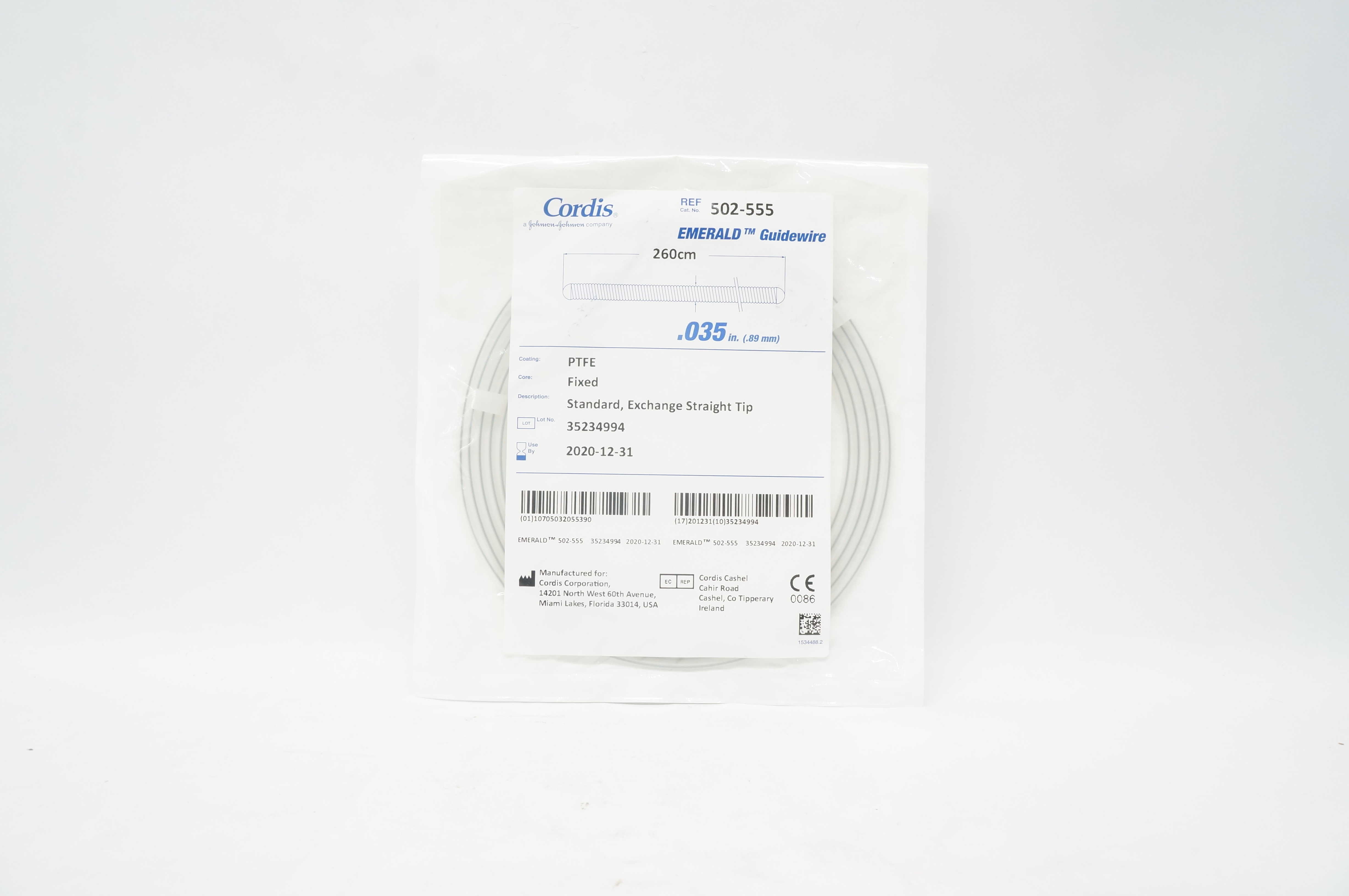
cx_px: 674
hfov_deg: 67.4
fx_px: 1011
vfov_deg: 47.8
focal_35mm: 27
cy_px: 448
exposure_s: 1/30
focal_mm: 18
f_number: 9
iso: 800
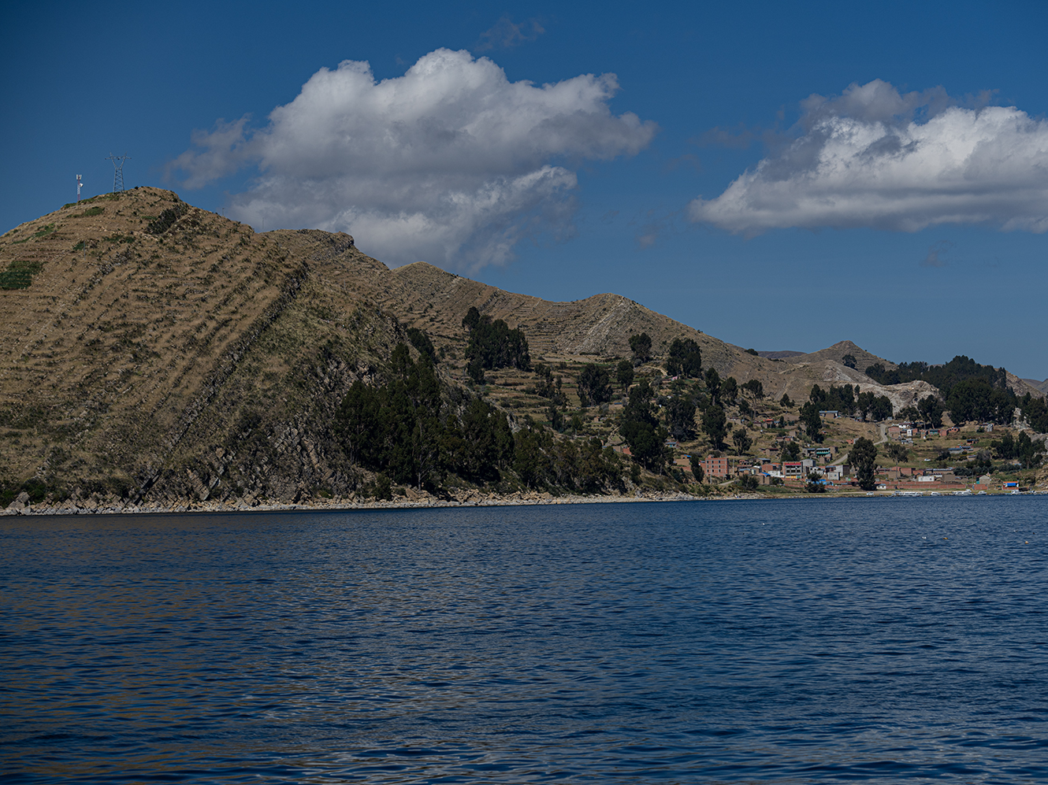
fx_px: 4268
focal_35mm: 141
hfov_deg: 14.0
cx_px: 581
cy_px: 392
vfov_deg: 10.5
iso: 100
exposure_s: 1/250
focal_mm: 130
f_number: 8
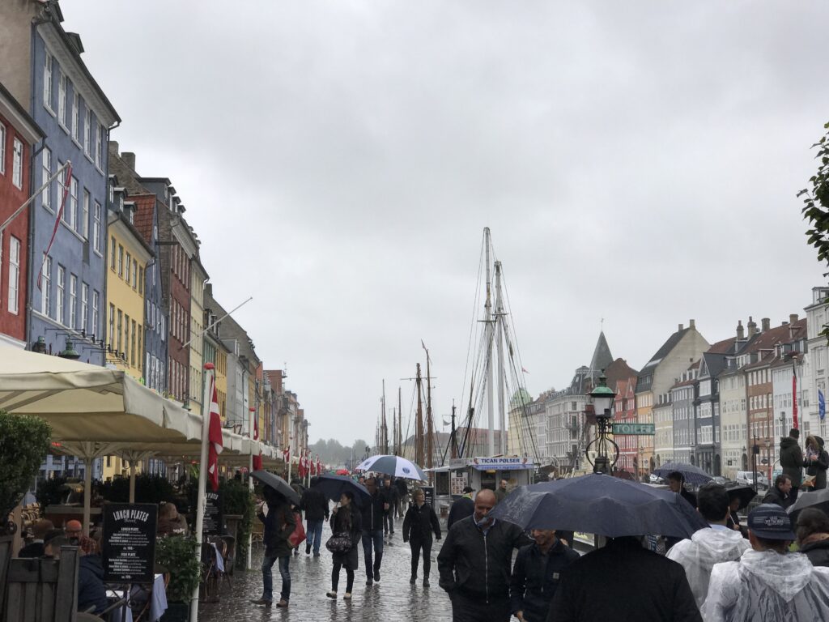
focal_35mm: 57
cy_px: 311
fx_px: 1365
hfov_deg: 33.8
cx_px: 414
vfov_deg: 25.7
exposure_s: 1/451
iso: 20
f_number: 2.8
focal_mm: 6.6
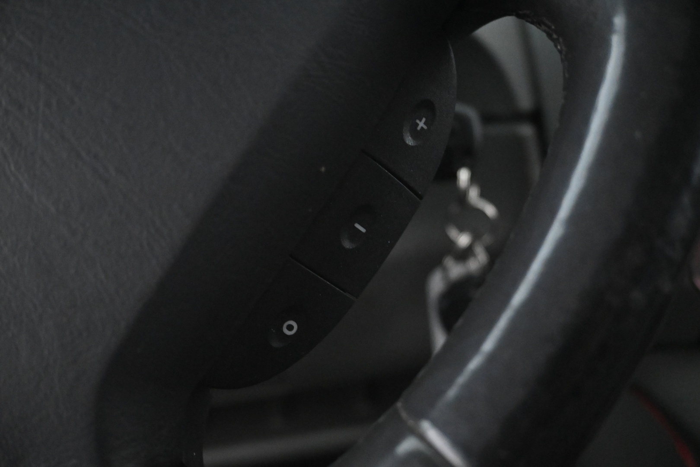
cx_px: 350
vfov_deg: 36.9
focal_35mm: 36
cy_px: 234
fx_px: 700
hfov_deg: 53.1
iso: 8000
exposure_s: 1/40
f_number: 4.2
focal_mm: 24
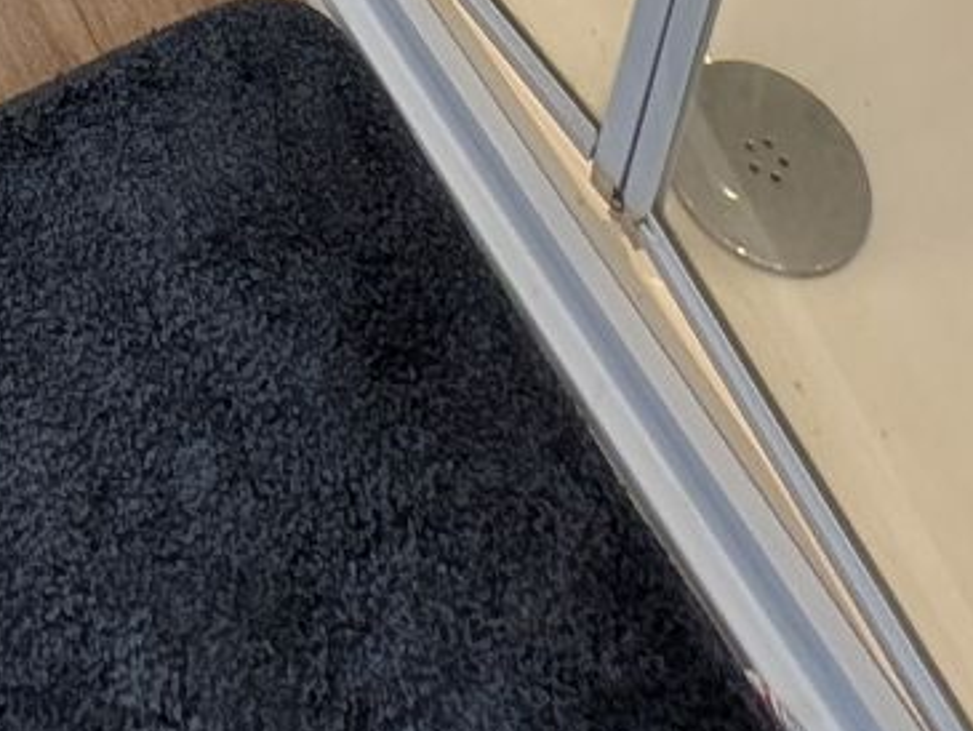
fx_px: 2221
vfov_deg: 10.7
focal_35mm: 79
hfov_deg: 22.4
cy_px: -1581
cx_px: -253
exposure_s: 1/23.8
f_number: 1.95
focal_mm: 2.23
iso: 57
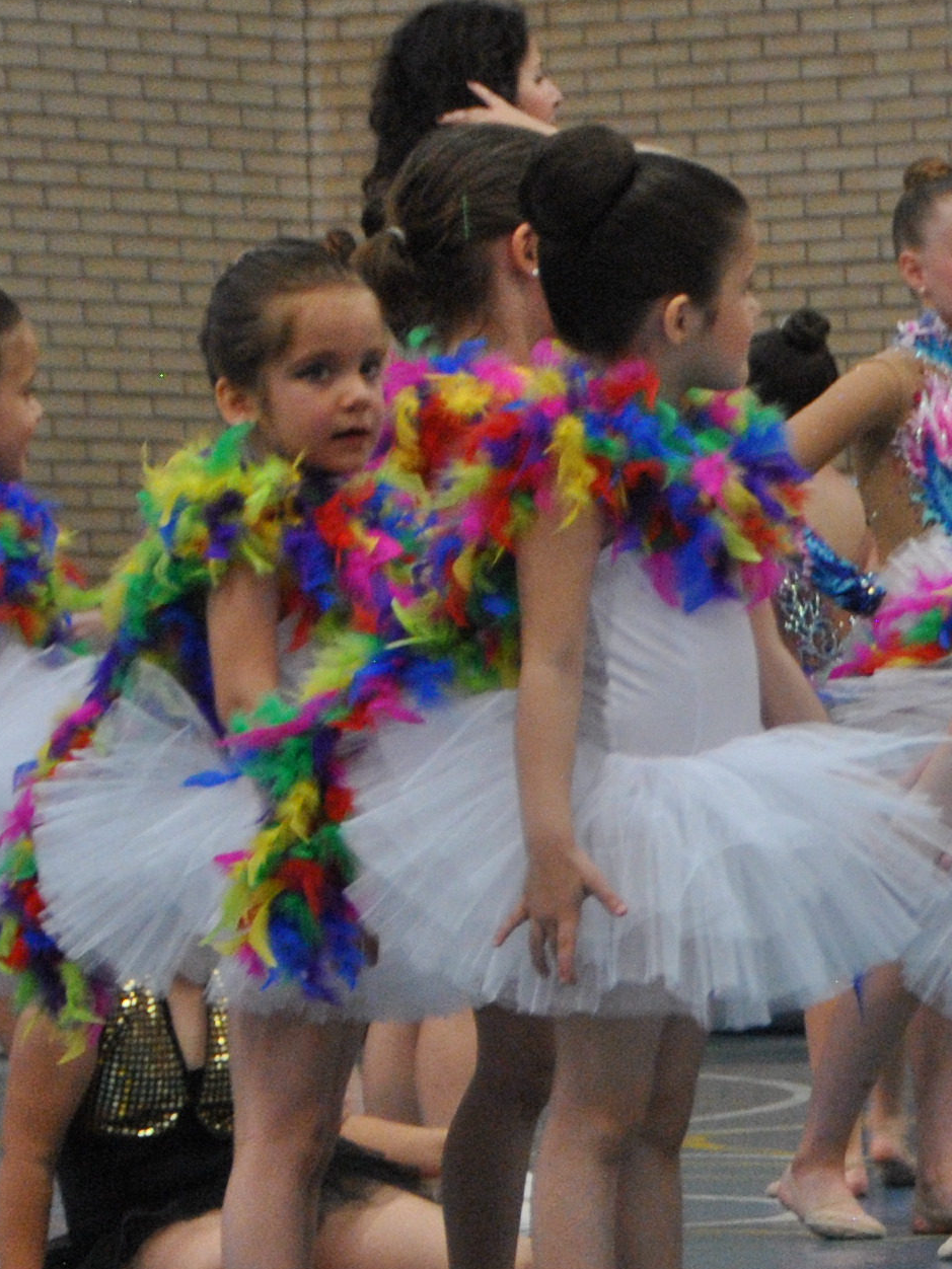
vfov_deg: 7.1
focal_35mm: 277
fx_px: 10157
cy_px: 822
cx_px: 1309
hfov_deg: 5.3
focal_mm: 62
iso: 800
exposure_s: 1/160
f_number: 5
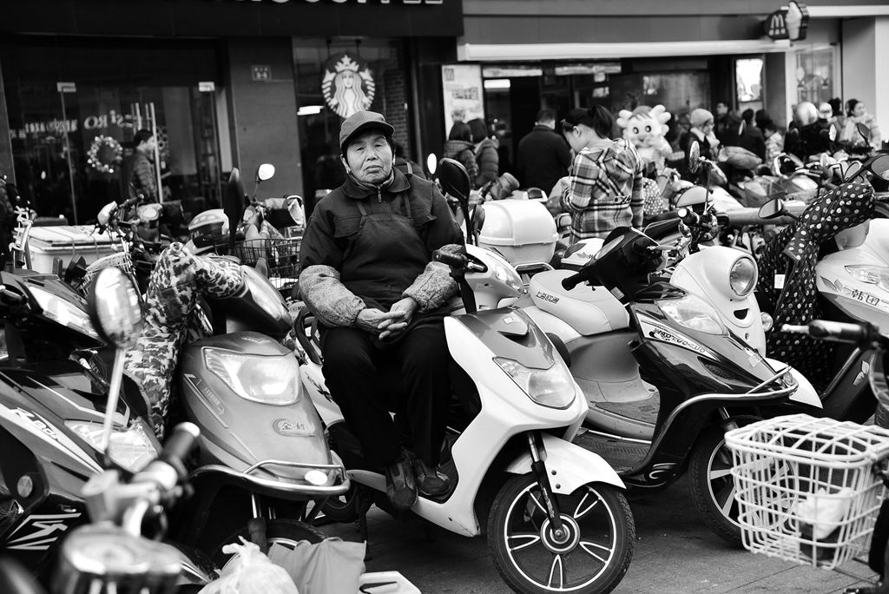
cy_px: 297
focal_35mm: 58
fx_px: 1433
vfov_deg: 23.4
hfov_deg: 34.5
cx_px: 444
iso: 800
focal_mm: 58
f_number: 4
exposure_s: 1/320
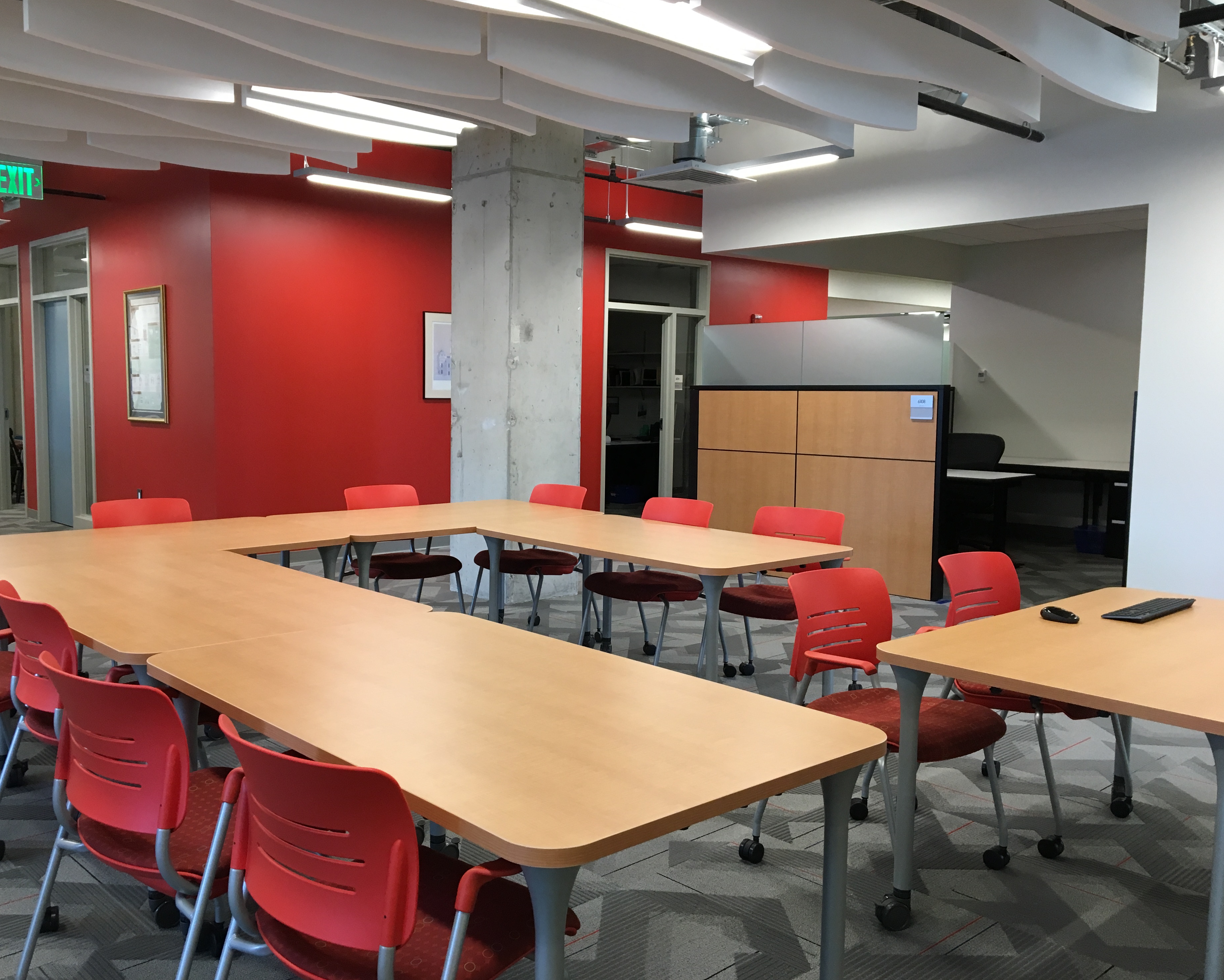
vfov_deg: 47.1
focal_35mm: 31
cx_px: 557
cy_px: 488
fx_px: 1123
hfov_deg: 57.1
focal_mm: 4.15
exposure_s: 1/30
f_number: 2.2
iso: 80
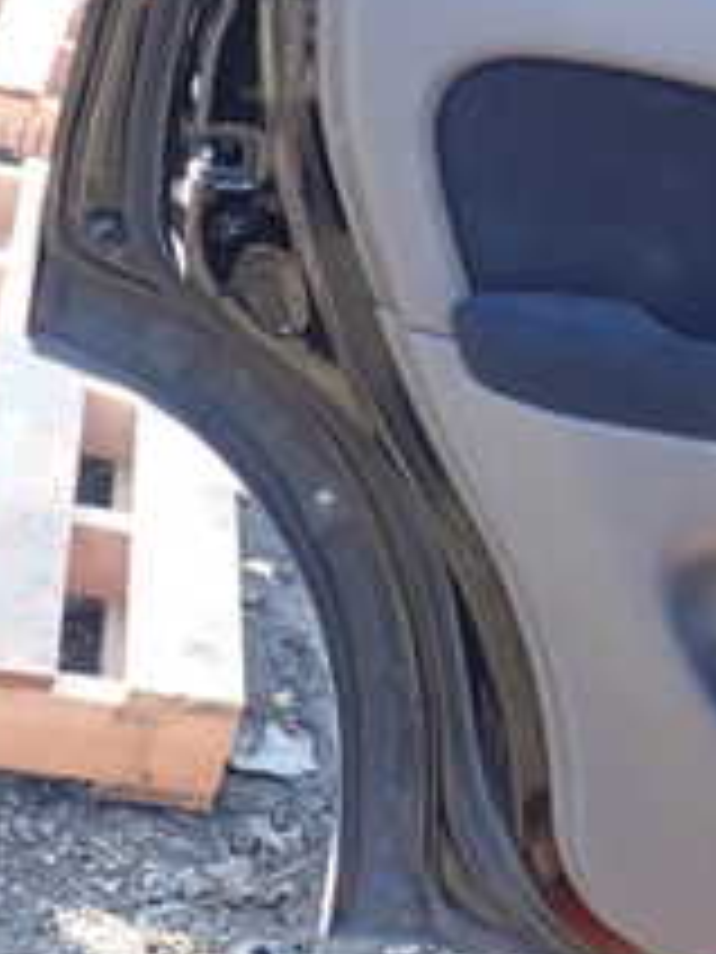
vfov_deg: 22.3
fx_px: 2344
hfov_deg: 16.2
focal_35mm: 85
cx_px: 1004
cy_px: 50
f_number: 2.3
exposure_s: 1/100
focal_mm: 5.4
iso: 100
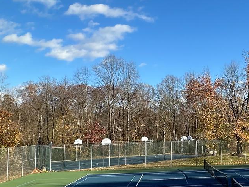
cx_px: 208
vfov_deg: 32.2
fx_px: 324
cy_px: 97
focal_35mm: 45
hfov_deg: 39.9
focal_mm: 2.22
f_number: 2.2
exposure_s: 1/1366
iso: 40
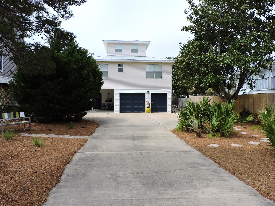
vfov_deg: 56.8
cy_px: 103
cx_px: 138
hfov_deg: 71.6
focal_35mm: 24
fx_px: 191
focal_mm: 4.3
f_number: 3
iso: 100
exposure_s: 1/1250
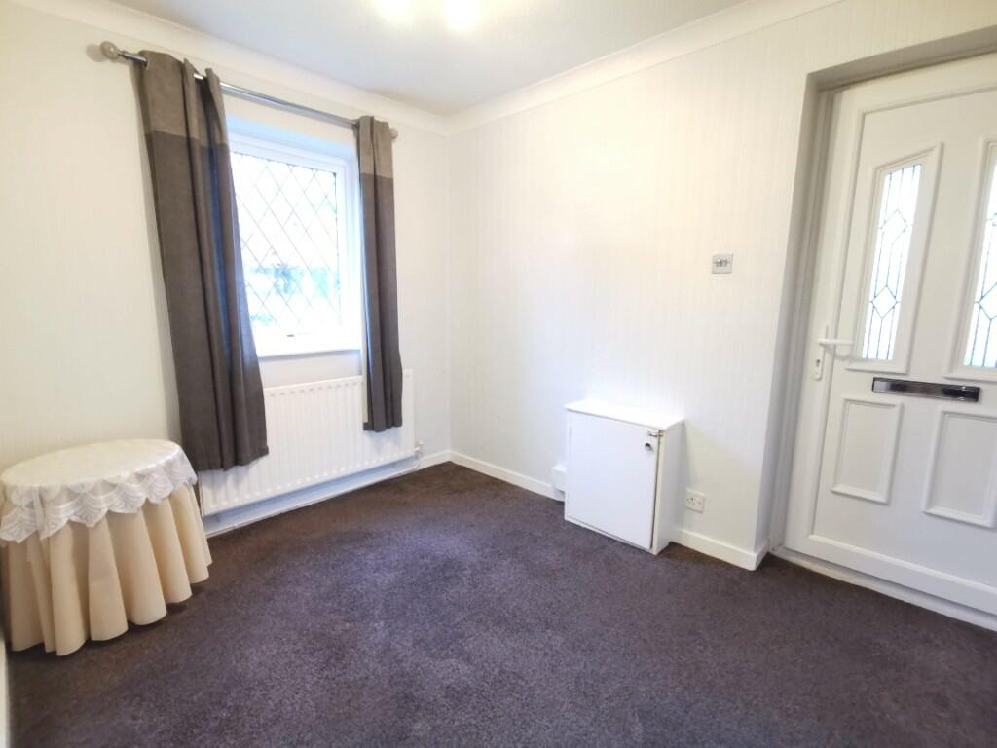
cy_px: 374
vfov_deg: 74.7
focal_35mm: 17
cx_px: 498
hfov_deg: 91.0
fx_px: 490
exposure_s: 1/20
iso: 640
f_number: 2.2
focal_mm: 2.26
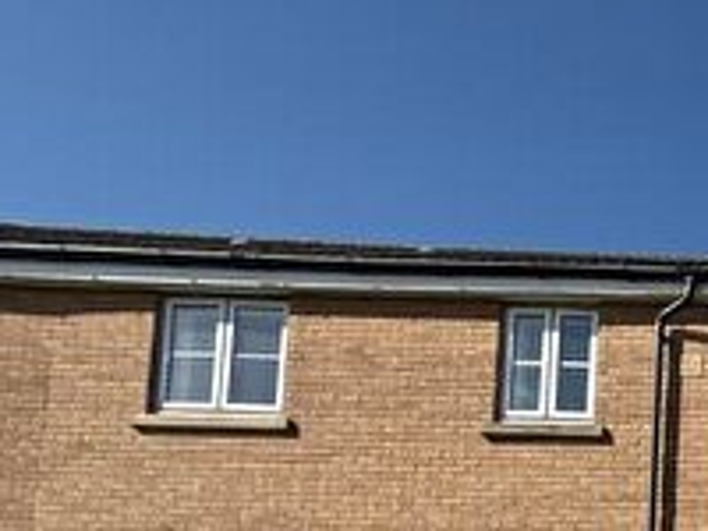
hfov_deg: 23.7
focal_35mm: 49
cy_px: 841
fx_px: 1002
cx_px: 1211
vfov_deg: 22.8
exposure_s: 1/2092
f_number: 2.2
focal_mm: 2.22
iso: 50
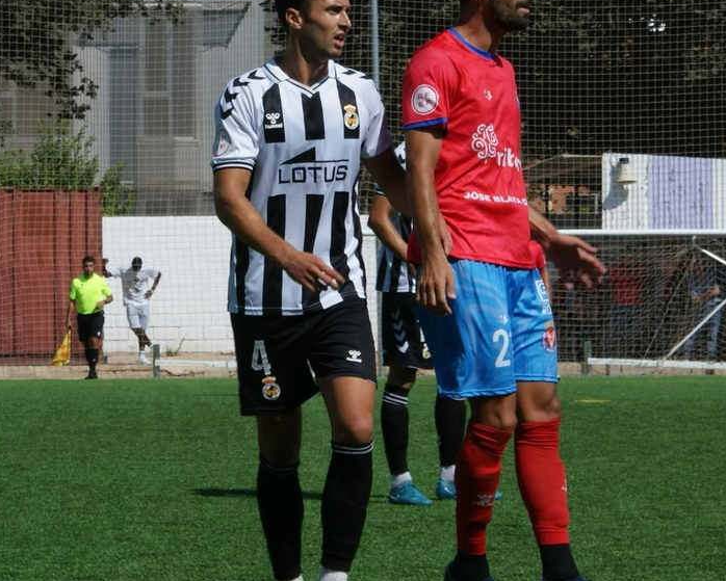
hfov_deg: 8.5
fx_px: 4858
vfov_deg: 6.8
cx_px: 494
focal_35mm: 226
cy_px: 241
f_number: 13
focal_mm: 70
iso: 100
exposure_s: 1/160
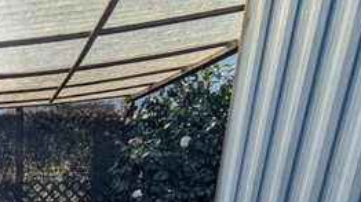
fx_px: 306
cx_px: -30
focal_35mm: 32
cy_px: 263
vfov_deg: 29.4
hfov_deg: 46.3
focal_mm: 2.02
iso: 77
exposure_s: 1/7299
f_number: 1.7
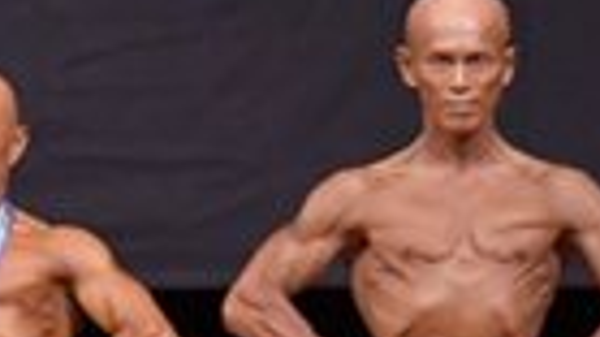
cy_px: 203
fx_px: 12816
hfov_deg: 2.7
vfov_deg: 1.5
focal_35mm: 806
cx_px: -680
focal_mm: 92
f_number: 5.6
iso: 4000
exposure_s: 1/400
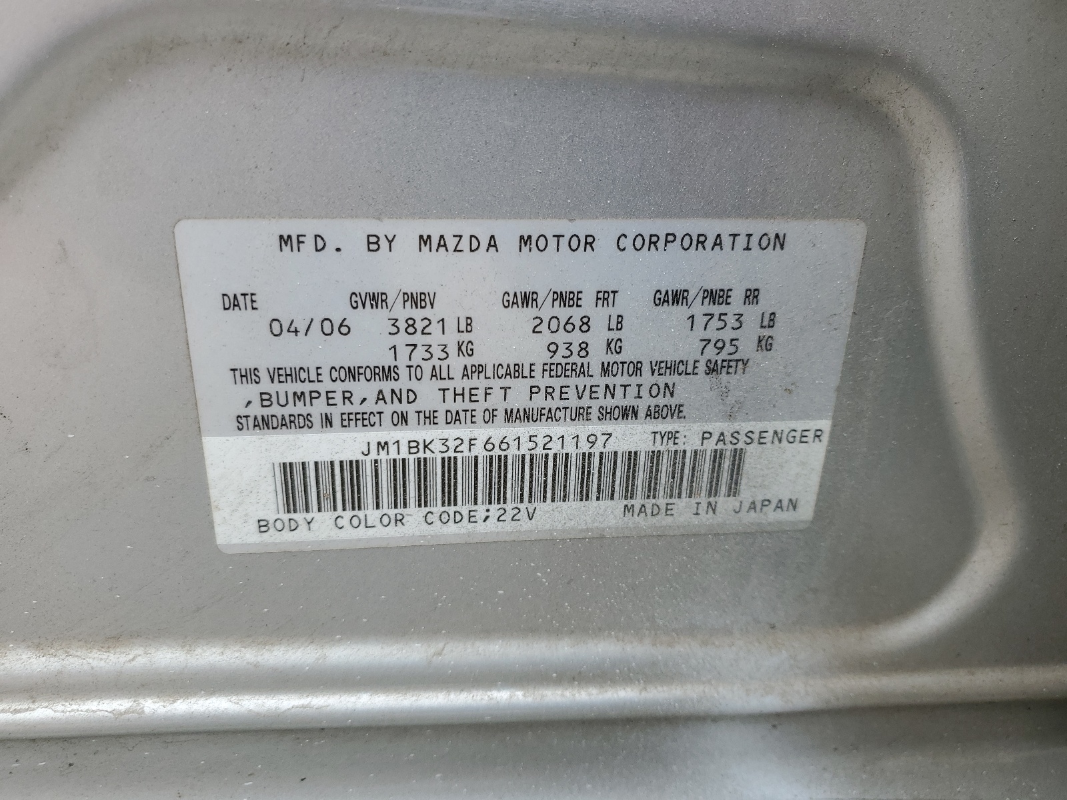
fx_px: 801
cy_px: 400
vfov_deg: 53.1
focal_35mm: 26
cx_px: 534
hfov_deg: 67.3
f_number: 1.5
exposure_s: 1/152
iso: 50
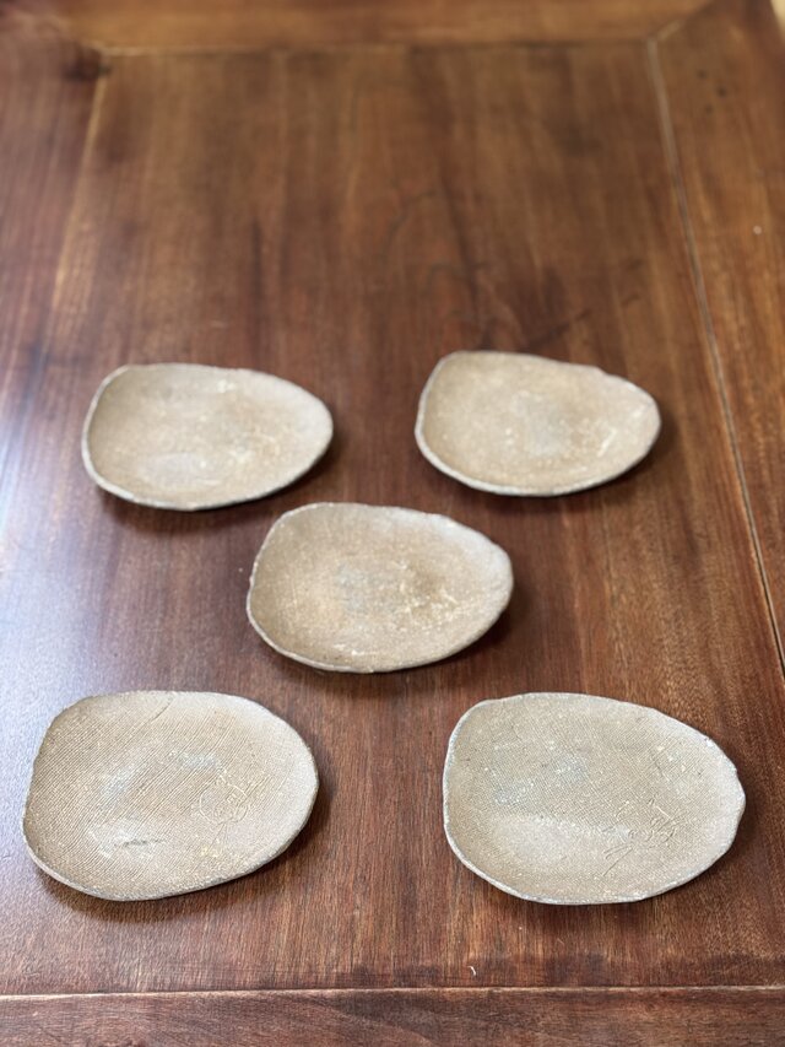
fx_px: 1451
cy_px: 524
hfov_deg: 30.3
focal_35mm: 48
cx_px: 392
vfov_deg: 39.7
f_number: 1.78
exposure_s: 1/40
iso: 500
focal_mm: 6.76
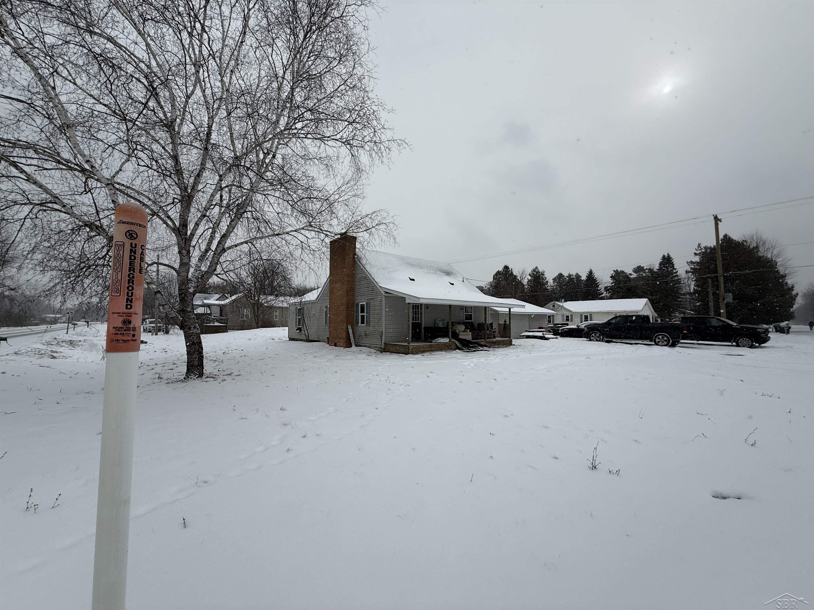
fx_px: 329
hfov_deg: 102.1
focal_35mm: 14
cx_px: 407
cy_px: 305
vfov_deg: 85.7
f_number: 2.2
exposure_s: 1/4149
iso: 50
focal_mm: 2.22
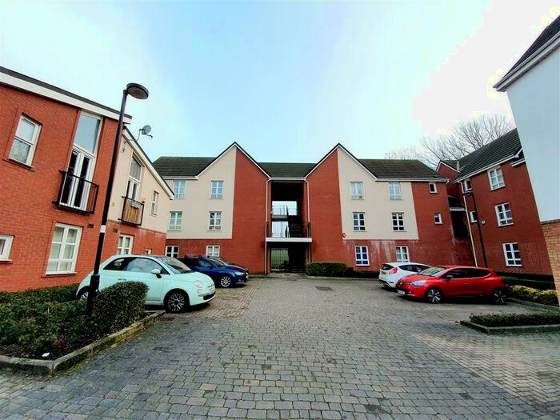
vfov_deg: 89.9
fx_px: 210
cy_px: 210
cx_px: 280
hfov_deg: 106.2
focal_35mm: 13
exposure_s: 1/141
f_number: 2.2
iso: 50
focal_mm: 1.8
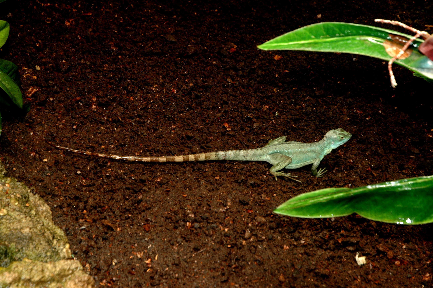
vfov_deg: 18.1
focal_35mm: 75
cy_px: 144
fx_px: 901
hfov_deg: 27.0
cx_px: 216
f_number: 5
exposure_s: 1/60
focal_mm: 50
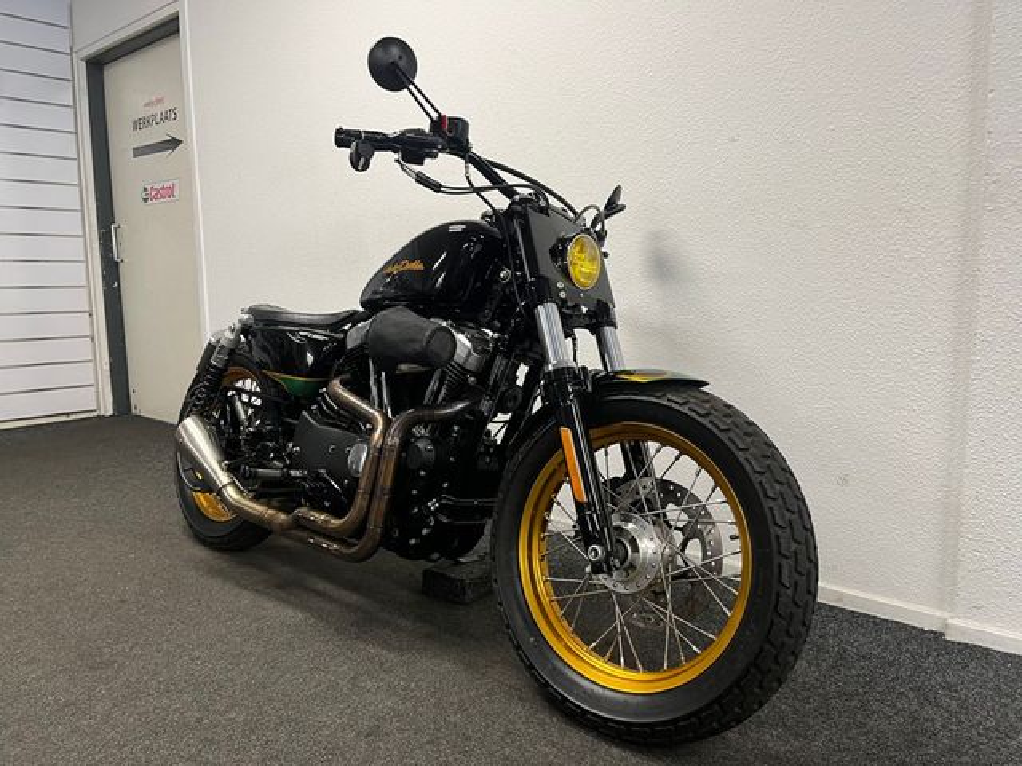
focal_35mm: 26
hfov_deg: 67.3
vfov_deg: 53.1
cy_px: 383
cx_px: 511
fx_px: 768
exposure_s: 1/50
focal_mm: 5.1
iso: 80
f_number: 1.6
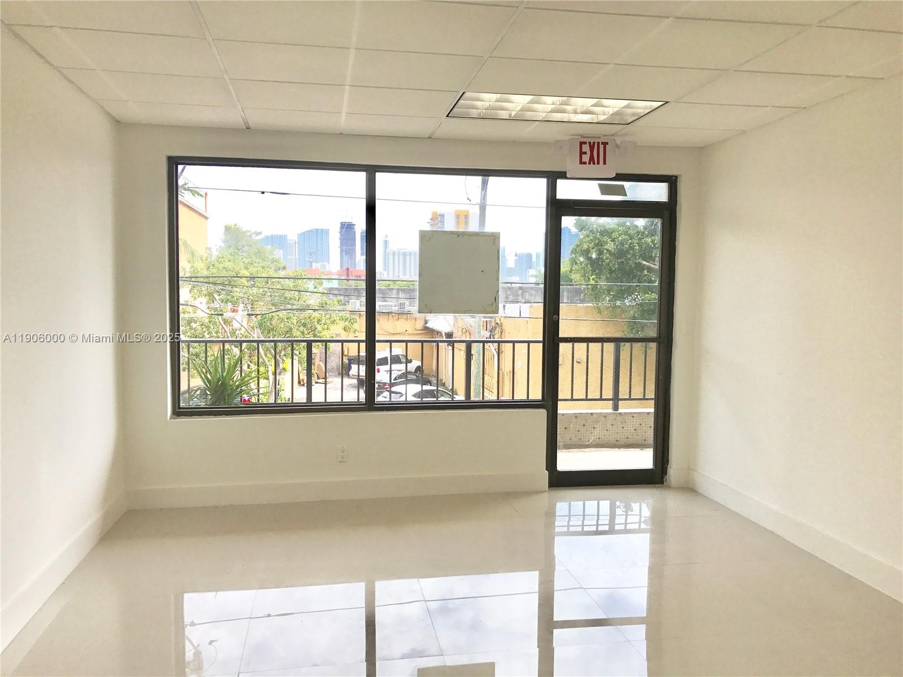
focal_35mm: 28
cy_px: 338
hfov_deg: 63.4
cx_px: 452
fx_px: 730
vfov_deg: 49.7
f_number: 1.8
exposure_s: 1/720
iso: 20
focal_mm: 3.99
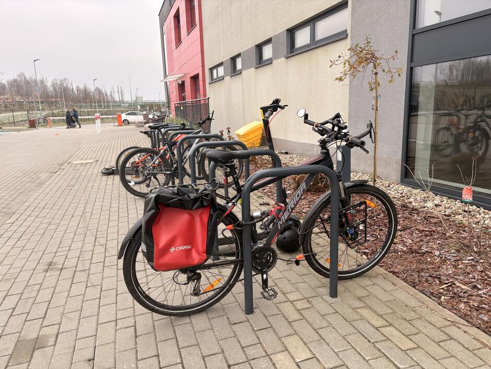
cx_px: 246
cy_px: 184
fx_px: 369
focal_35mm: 26
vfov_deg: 53.1
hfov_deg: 67.3
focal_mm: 5.96
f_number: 1.6
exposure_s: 1/121
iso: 100
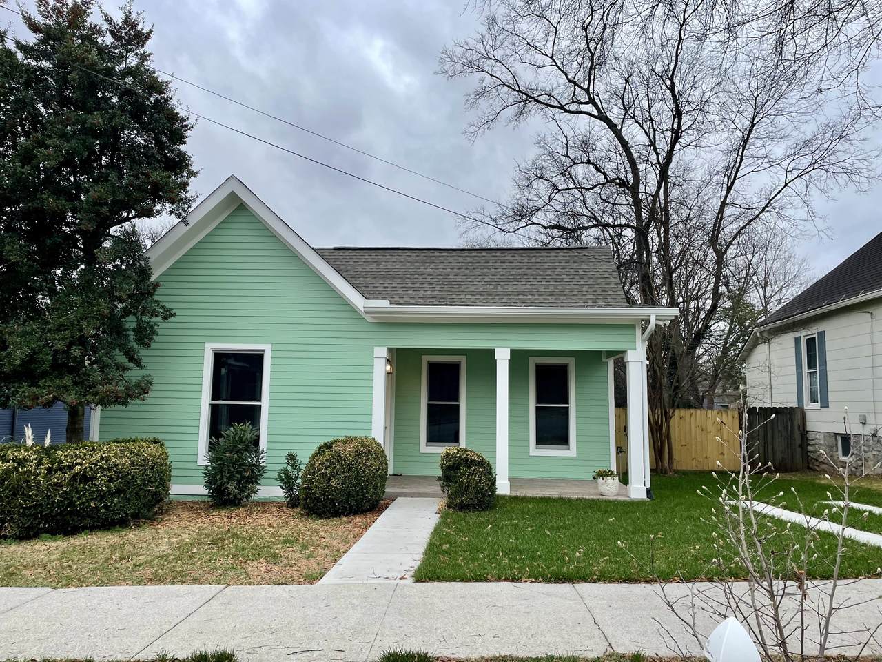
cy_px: 331
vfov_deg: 53.1
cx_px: 441
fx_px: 662
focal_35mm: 26
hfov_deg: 67.3
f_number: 1.6
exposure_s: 1/861
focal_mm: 4.2
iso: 32
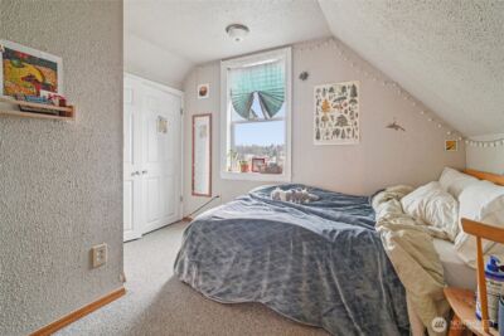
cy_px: 168
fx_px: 224
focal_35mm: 16
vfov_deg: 73.8
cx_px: 252
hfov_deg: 96.7
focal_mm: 16
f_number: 8
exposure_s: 1/15
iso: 1600
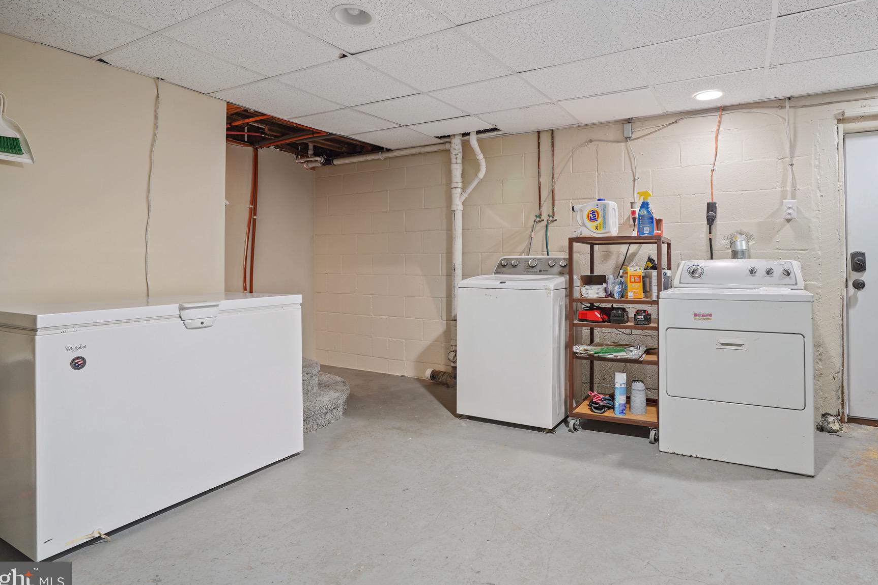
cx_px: 480
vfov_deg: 64.2
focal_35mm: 19
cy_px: 251
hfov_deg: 86.7
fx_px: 463
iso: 200
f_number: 8
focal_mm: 16
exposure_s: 2.5
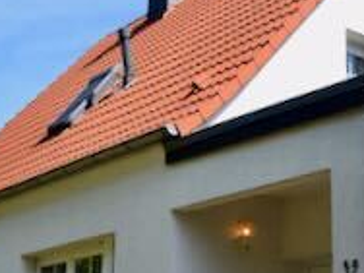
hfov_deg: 26.4
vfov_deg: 20.0
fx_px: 774
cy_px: 108
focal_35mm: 74
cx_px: 223
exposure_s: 1/400
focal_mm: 15
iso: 200
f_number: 10
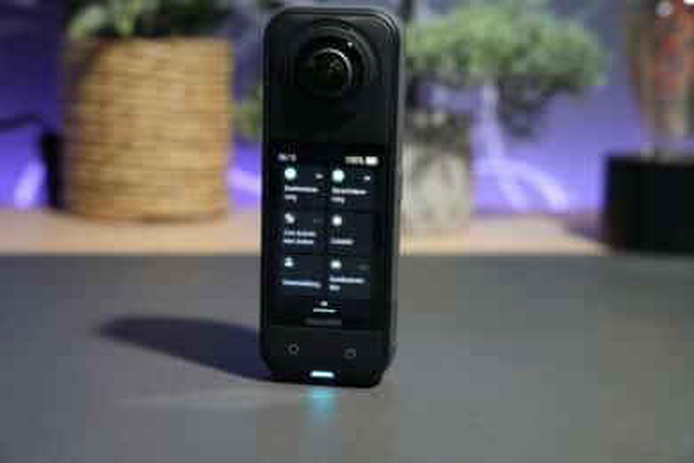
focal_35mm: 55
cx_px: 347
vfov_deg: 24.6
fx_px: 1060
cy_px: 232
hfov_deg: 36.2
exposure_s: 1/60
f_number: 5.6
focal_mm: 55
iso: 1600
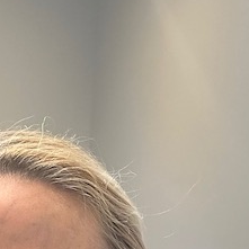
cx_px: 65
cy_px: 364
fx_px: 781
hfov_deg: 18.0
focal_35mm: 96
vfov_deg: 16.6
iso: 200
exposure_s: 1/60
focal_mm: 2.69
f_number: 1.9
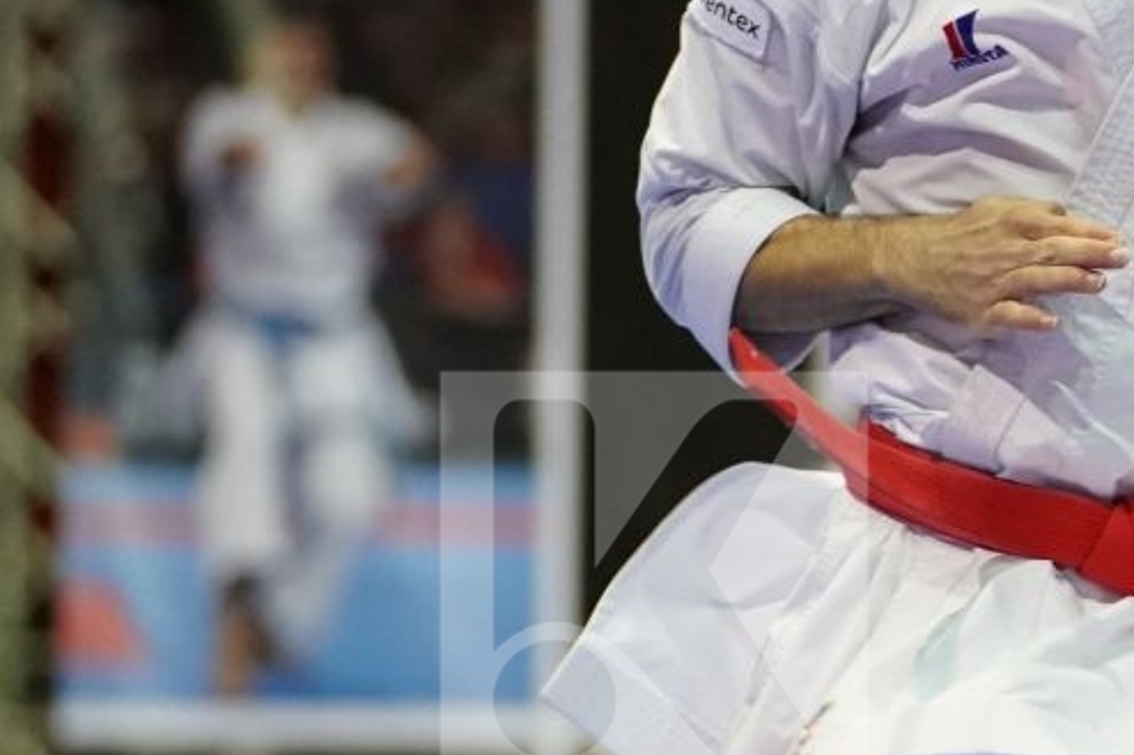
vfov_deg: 2.8
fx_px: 15712
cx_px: 1432
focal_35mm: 499
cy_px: 581
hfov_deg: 4.1
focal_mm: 137
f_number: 2.8
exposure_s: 1/320
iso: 3200
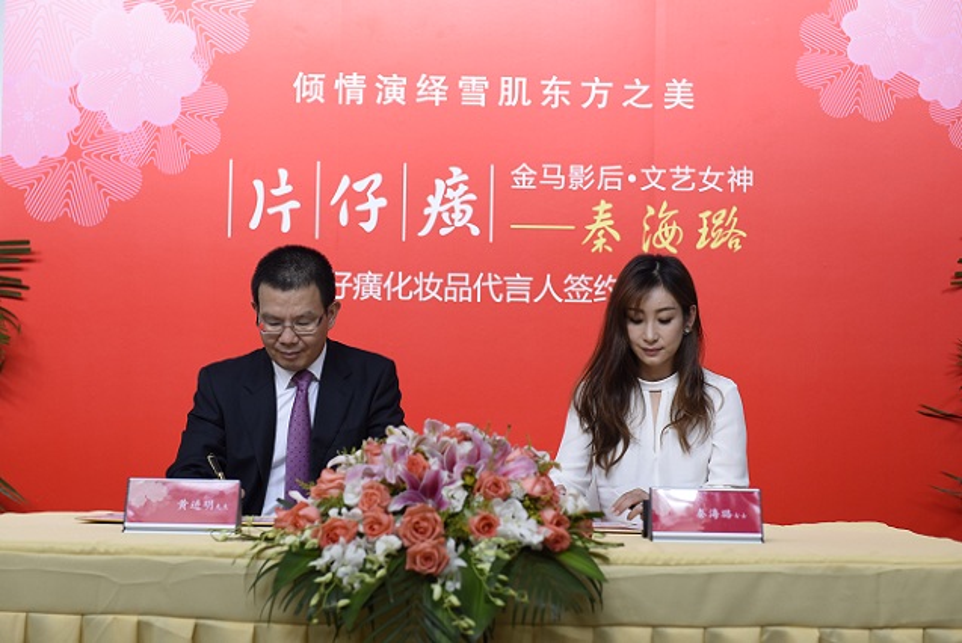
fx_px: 1872
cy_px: 322
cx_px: 481
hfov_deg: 28.8
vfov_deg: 19.5
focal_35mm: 70
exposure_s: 1/125
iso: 1250
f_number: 4
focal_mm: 70
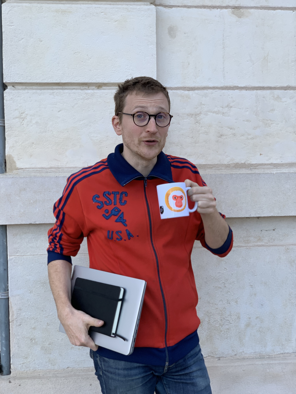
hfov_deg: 28.0
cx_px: 148
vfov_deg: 36.8
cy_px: 197
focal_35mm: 52
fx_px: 593
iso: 32
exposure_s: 1/122
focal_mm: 6
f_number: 2.4
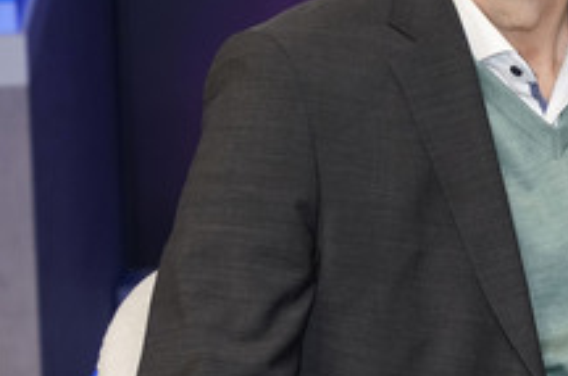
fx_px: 1779
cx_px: 501
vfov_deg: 11.9
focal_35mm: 113
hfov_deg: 17.9
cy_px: 8
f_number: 5
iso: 2000
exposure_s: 1/160
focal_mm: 54
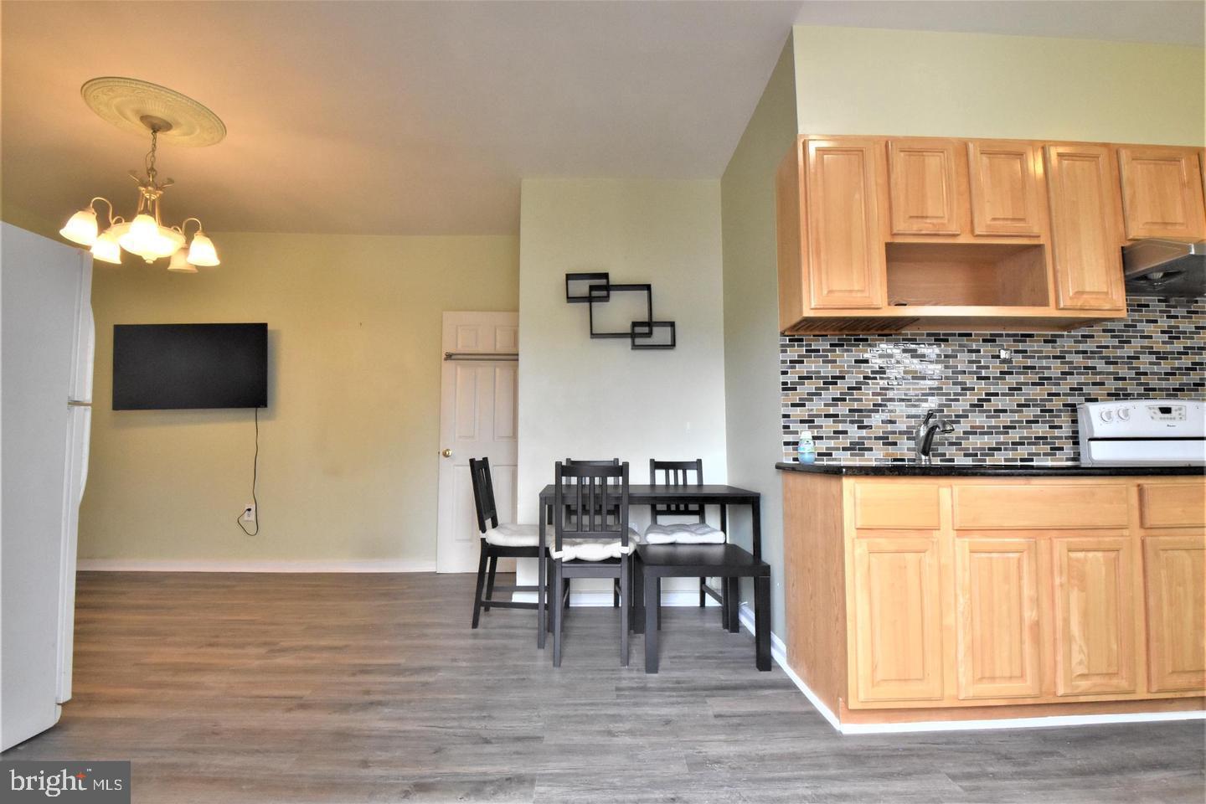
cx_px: 603
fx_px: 502
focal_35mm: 15
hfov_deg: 100.4
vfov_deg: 77.3
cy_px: 402
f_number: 11
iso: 1600
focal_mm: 10
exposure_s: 1/50
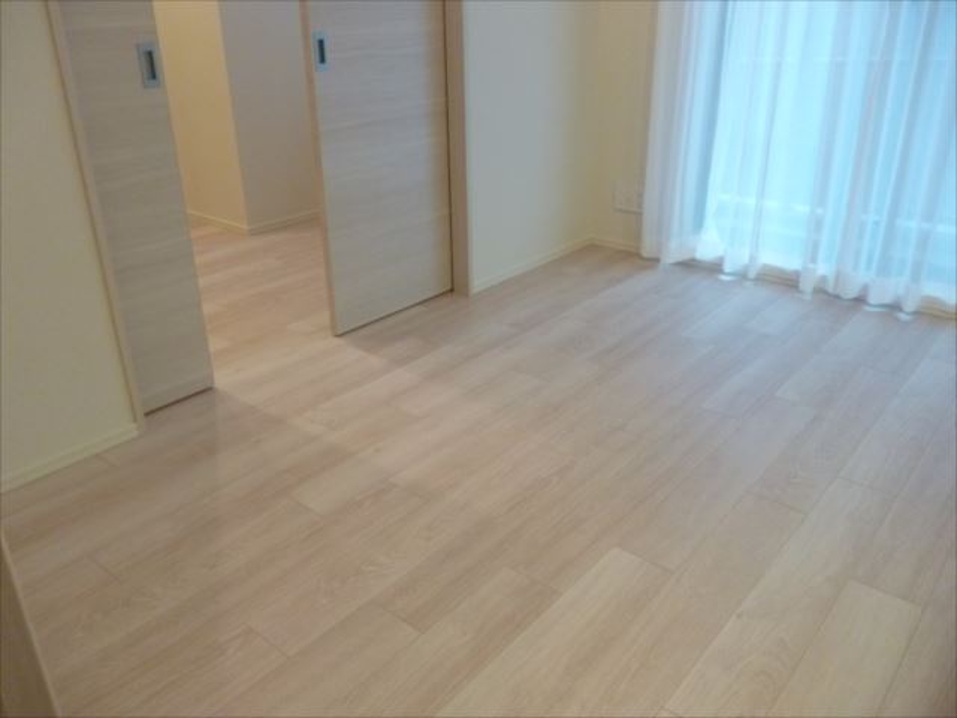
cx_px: 478
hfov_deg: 63.4
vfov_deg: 49.7
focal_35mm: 28
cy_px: 359
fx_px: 774
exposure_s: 1/25
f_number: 3.1
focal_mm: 5
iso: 400
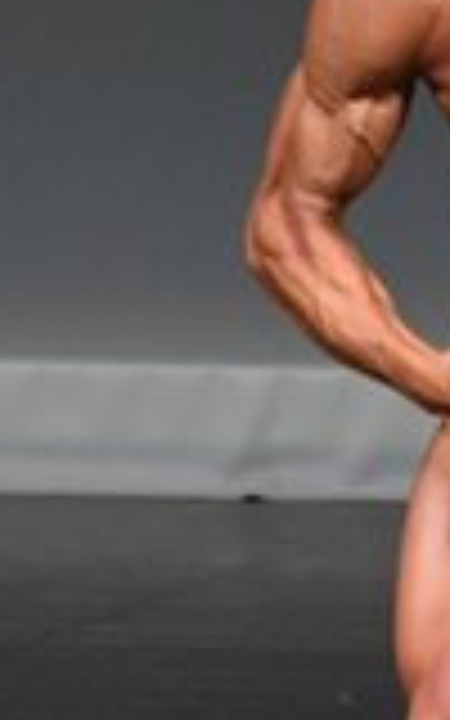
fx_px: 33436
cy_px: 374
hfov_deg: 0.8
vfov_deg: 1.2
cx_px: 601
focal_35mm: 1704
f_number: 5.6
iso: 4000
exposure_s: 1/400
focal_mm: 230
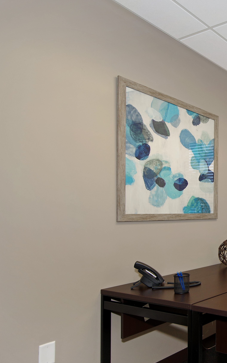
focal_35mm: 29
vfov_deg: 64.2
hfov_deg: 32.8
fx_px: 287
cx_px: 291
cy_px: 212
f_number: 7.1
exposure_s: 1/8
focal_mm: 11
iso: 200
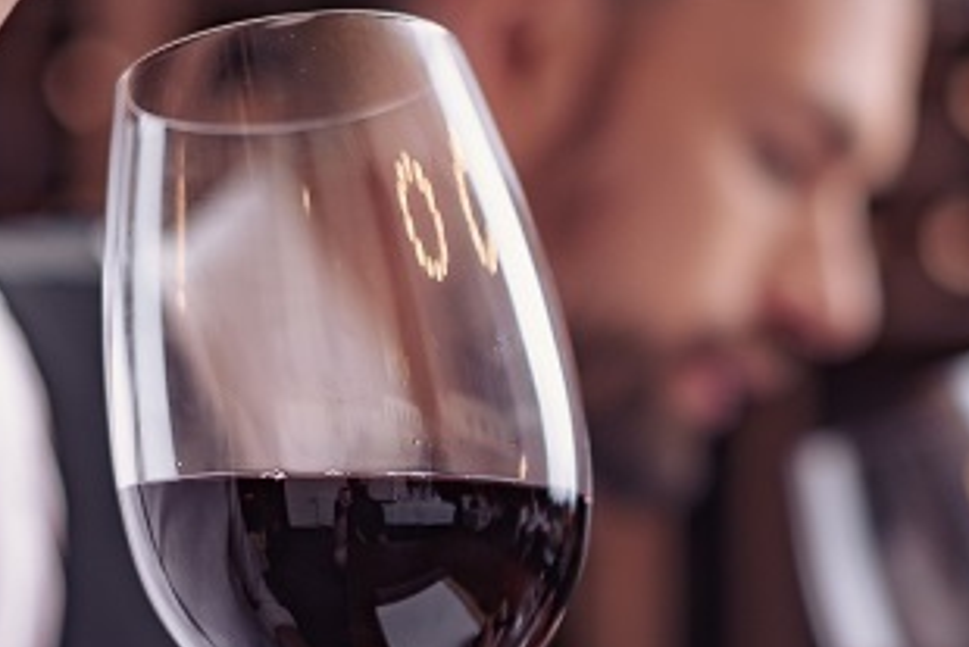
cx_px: 941
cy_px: 816
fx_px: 3474
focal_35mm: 129
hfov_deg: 15.6
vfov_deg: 10.4
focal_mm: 50
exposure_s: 1/100
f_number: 2.2
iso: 100
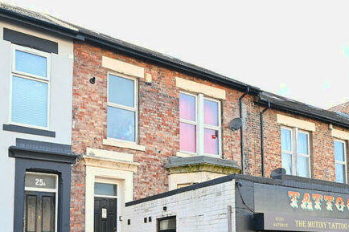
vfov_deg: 43.2
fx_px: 281
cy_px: 181
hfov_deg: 62.4
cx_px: 228
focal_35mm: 29
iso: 1250
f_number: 4.5
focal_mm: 18
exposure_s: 1/2000
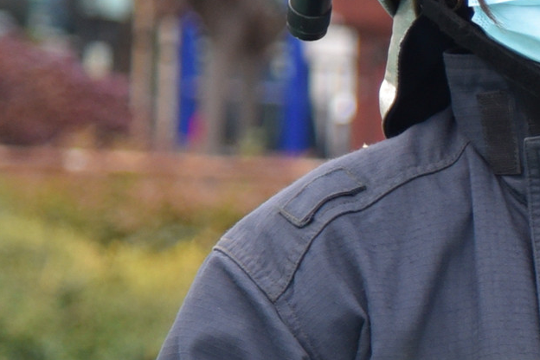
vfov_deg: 3.5
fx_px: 5910
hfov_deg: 5.1
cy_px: 361
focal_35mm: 394
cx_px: 1203
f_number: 4
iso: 800
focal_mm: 82
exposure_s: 1/160
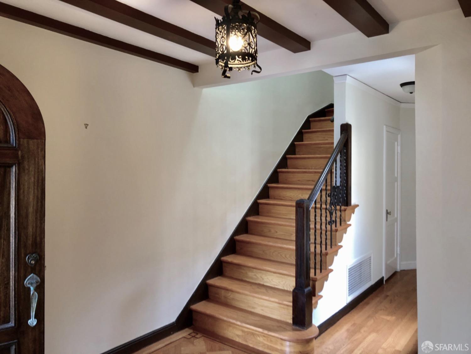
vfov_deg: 49.7
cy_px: 177
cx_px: 236
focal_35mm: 28
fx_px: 381
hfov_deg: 63.4
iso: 40
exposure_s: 1/24
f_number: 1.8
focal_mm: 4
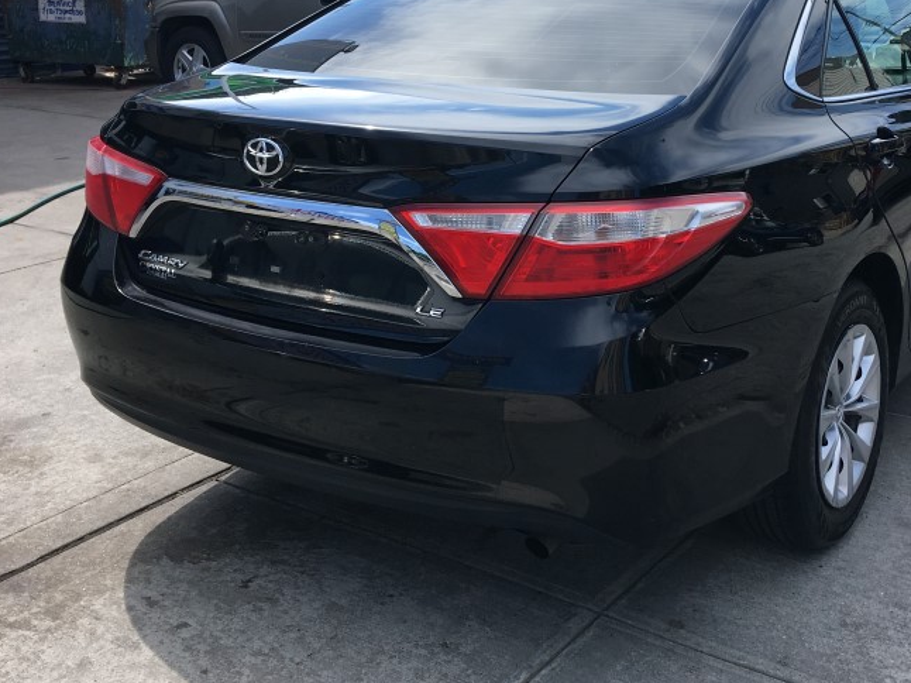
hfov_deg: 40.9
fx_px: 1210
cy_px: 198
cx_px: 573
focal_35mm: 46
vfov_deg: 31.1
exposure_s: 1/699
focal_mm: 4.15
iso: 25
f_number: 2.2
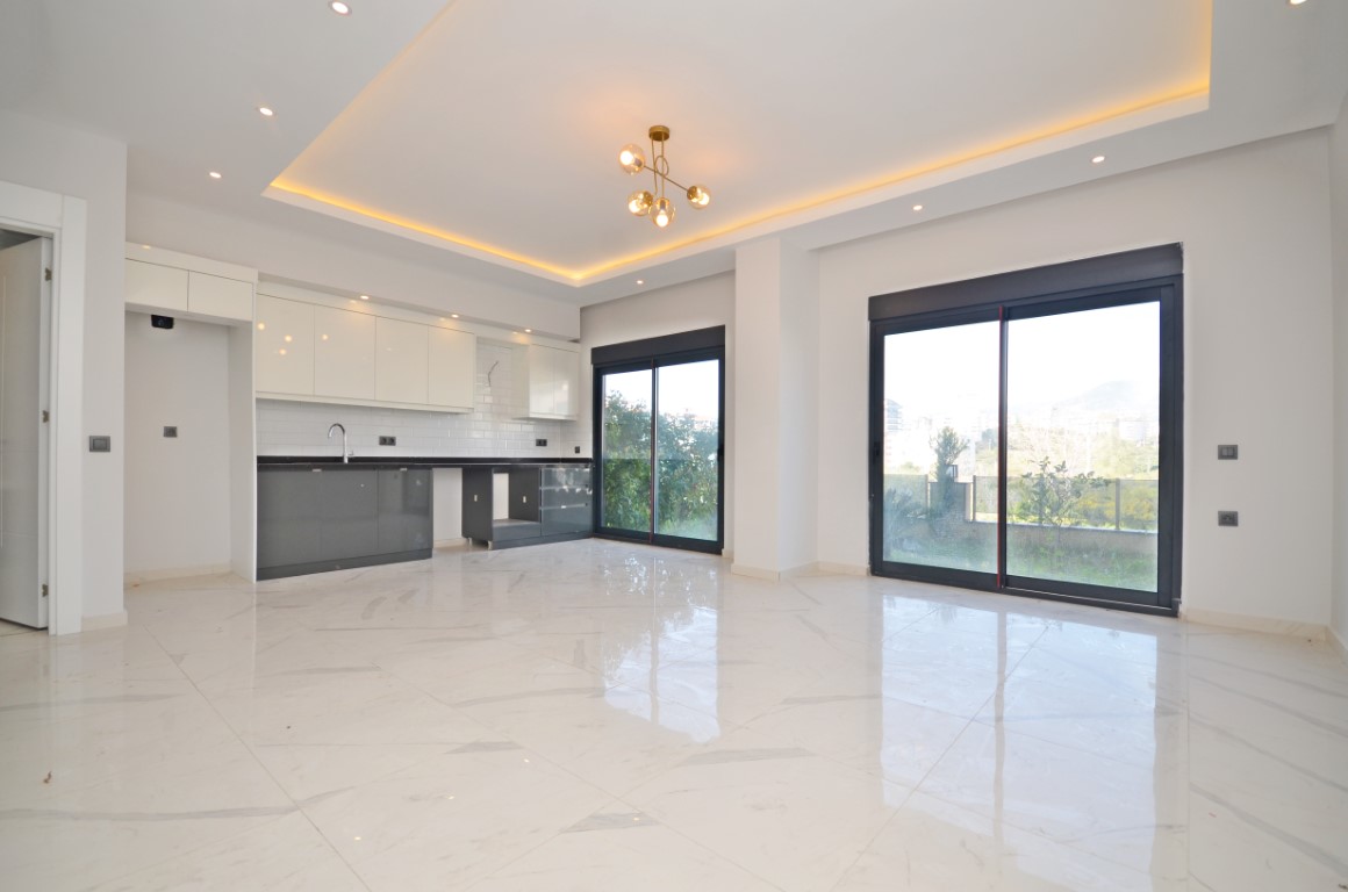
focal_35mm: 15
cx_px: 674
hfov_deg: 100.5
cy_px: 446
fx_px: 560
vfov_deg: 77.1
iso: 200
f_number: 5.6
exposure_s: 1/125
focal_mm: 10
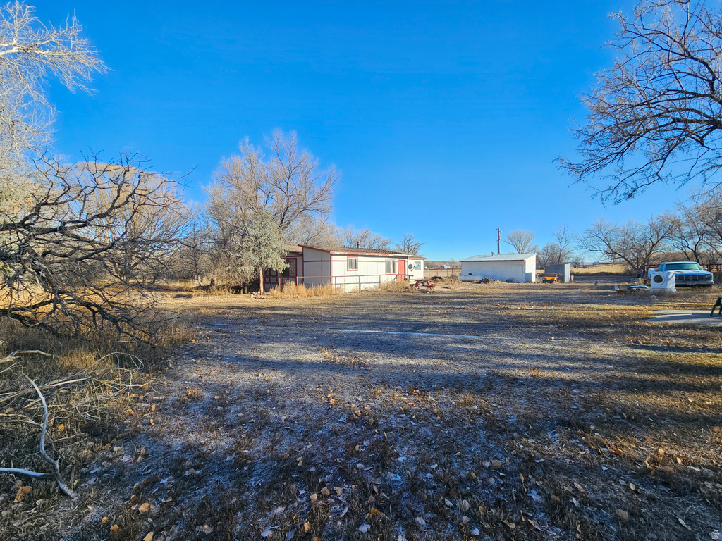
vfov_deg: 89.9
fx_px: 271
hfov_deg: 106.2
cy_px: 270
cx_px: 361
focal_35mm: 13
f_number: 2.2
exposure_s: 1/1064
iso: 50
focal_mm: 2.2
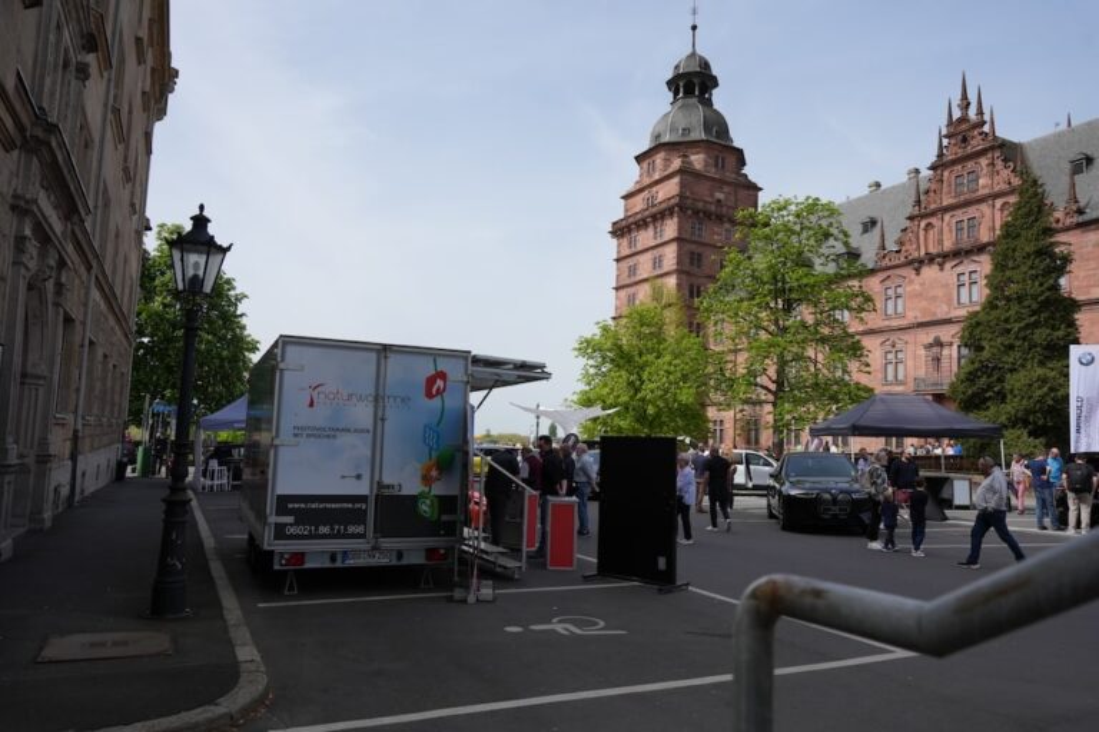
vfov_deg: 50.1
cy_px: 366
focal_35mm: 26
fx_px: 785
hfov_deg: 70.0
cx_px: 550
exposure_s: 1/1000
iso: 200
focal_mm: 25.7
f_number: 5.6
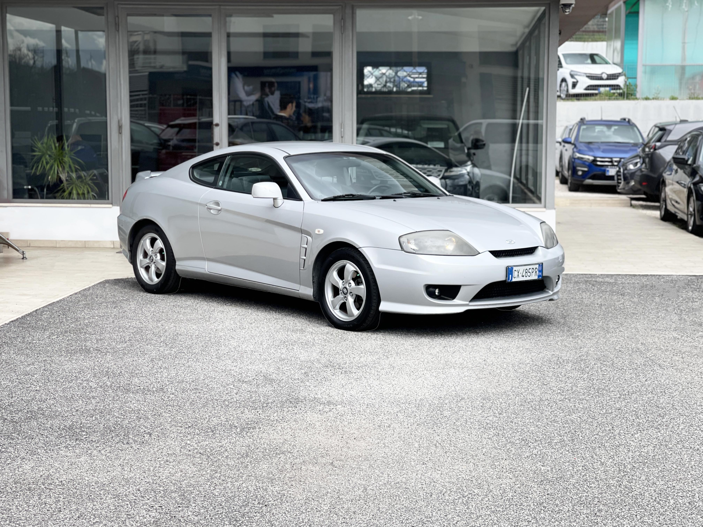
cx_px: 352
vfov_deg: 22.9
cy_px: 264
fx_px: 1300
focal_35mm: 64
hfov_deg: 30.3
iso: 32
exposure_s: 1/673
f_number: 2.2
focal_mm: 7.5
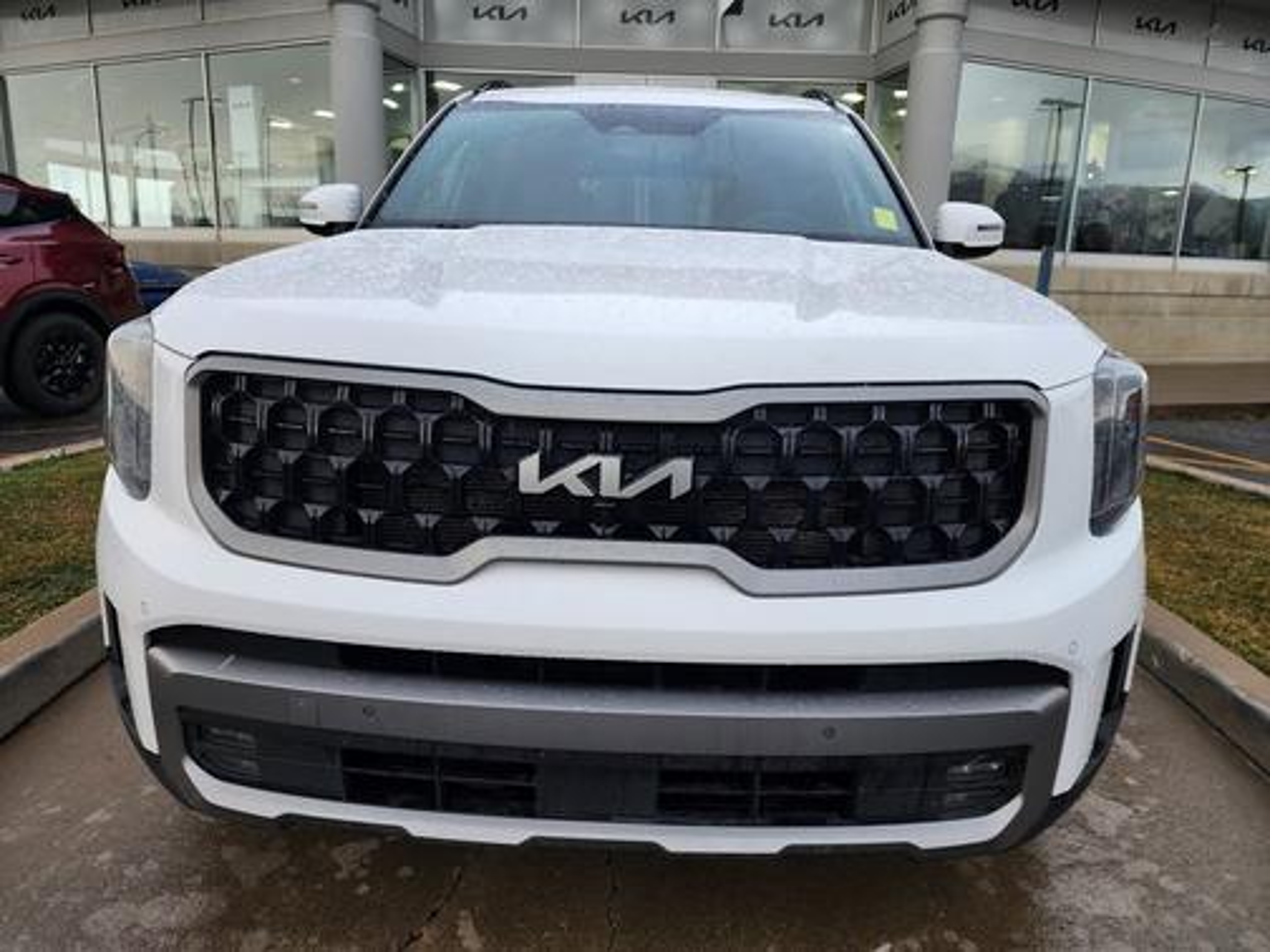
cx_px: 635
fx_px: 844
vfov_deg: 58.9
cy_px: 476
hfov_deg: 73.9
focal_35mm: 23
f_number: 1.8
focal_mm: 6.4
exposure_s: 1/180
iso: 40
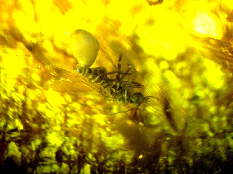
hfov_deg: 18.7
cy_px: 87
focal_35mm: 105
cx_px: 116
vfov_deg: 14.1
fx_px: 707
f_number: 5
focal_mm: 17.4
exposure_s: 1/50
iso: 400
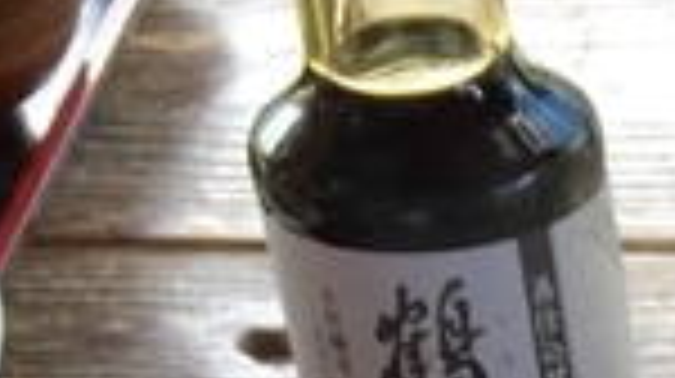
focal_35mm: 169
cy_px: 1296
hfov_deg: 11.7
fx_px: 3022
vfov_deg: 6.3
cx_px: 1274
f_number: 2.2
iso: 25
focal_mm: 4.15
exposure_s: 1/60
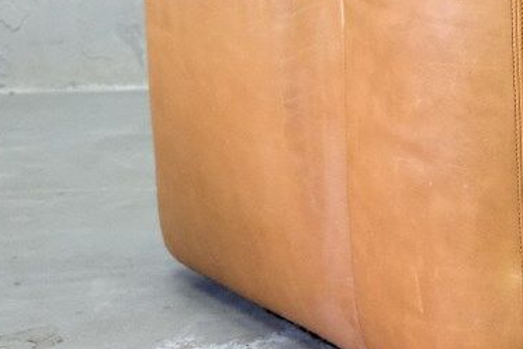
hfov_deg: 9.8
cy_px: -73
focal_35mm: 202
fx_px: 2934
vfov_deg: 6.8
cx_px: 810
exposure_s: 1/58
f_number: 4
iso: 4000
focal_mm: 39.3
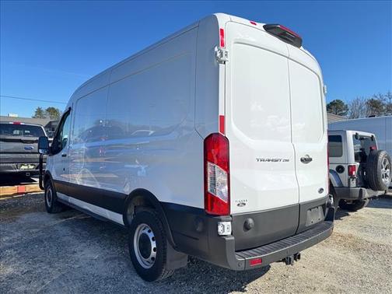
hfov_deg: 71.6
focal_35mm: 24
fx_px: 272
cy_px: 147
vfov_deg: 56.8
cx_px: 196
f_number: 1.78
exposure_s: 1/900
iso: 80
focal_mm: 6.76
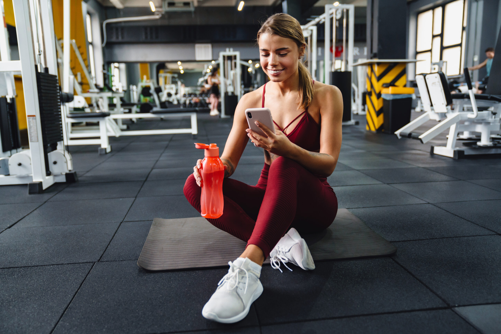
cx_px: 250
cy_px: 167
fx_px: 431
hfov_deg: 60.3
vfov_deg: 42.3
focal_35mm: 31
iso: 1250
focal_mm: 31
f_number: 2.8
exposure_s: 1/125
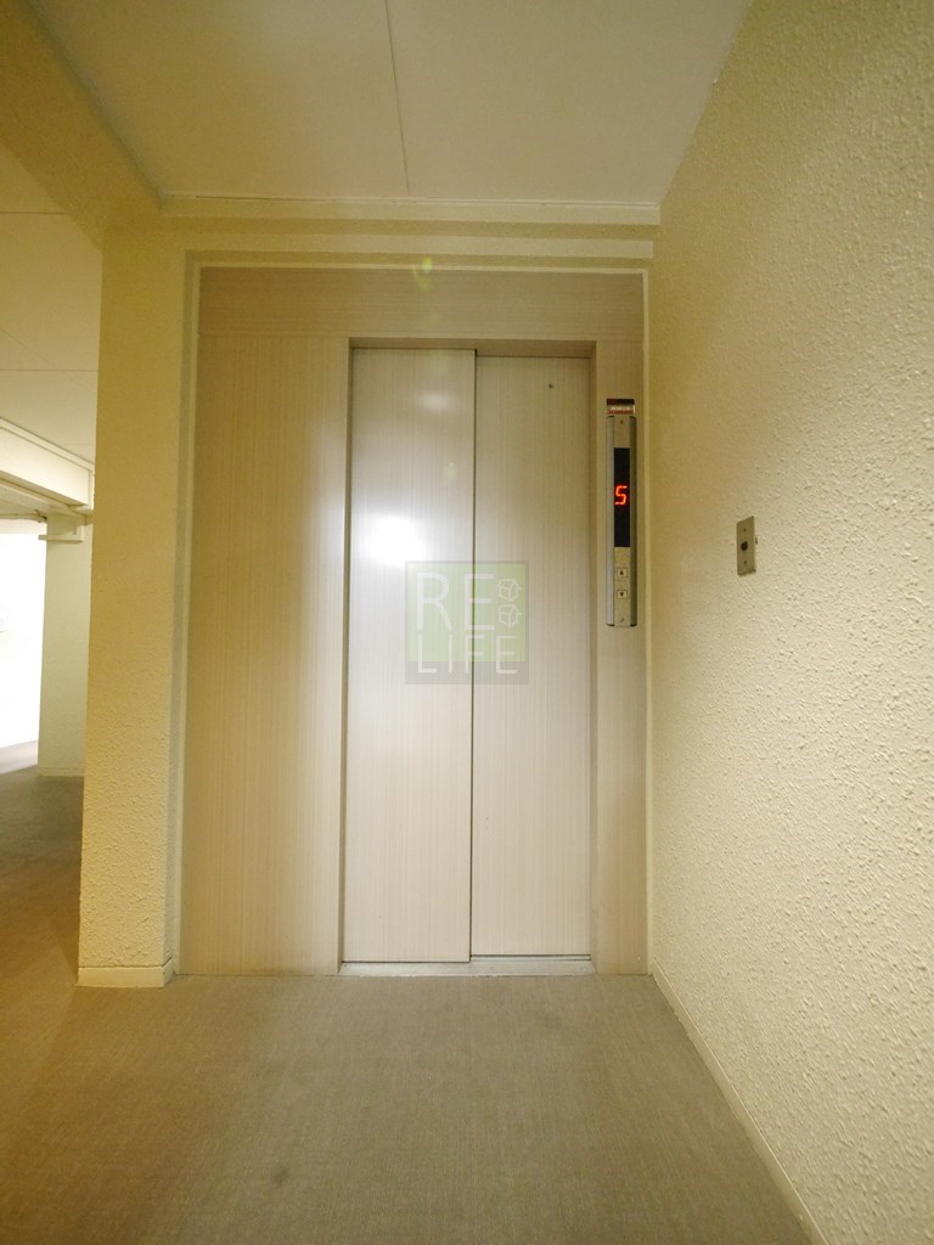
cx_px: 467
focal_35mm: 14
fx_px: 504
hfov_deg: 85.7
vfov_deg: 102.1
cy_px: 622
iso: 3200
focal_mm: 7
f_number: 4
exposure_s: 1/15
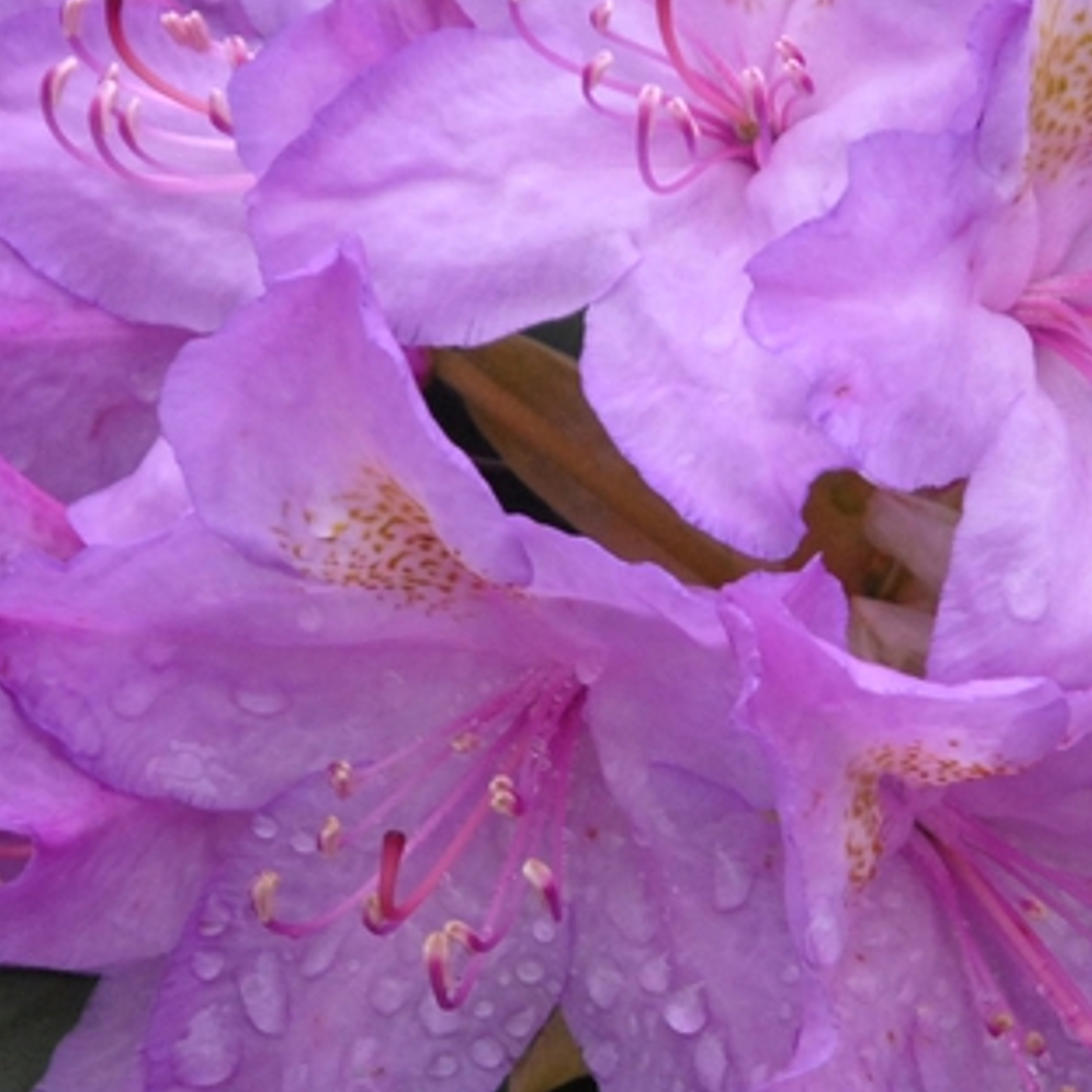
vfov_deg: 3.1
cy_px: 351
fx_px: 20143
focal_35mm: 564
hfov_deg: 3.1
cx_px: 809
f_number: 8
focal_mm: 135
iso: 400
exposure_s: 1/250
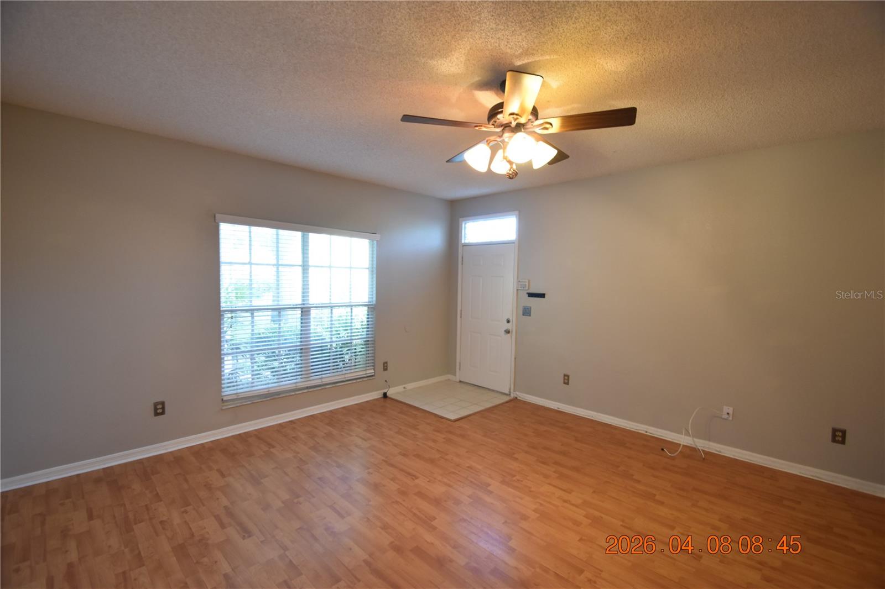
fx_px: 369
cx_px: 442
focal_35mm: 15
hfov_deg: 100.4
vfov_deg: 77.3
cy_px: 294
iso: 800
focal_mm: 10
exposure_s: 1/15
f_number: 3.5
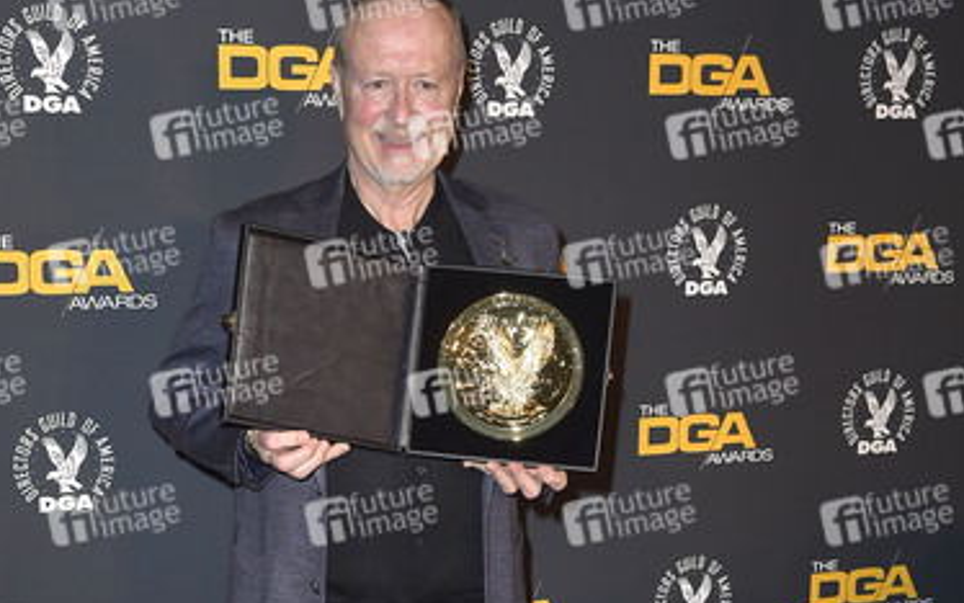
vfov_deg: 26.4
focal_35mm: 49
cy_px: 322
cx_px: 405
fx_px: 1288
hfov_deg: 40.9
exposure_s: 1/250
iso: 640
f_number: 6.3
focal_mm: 40
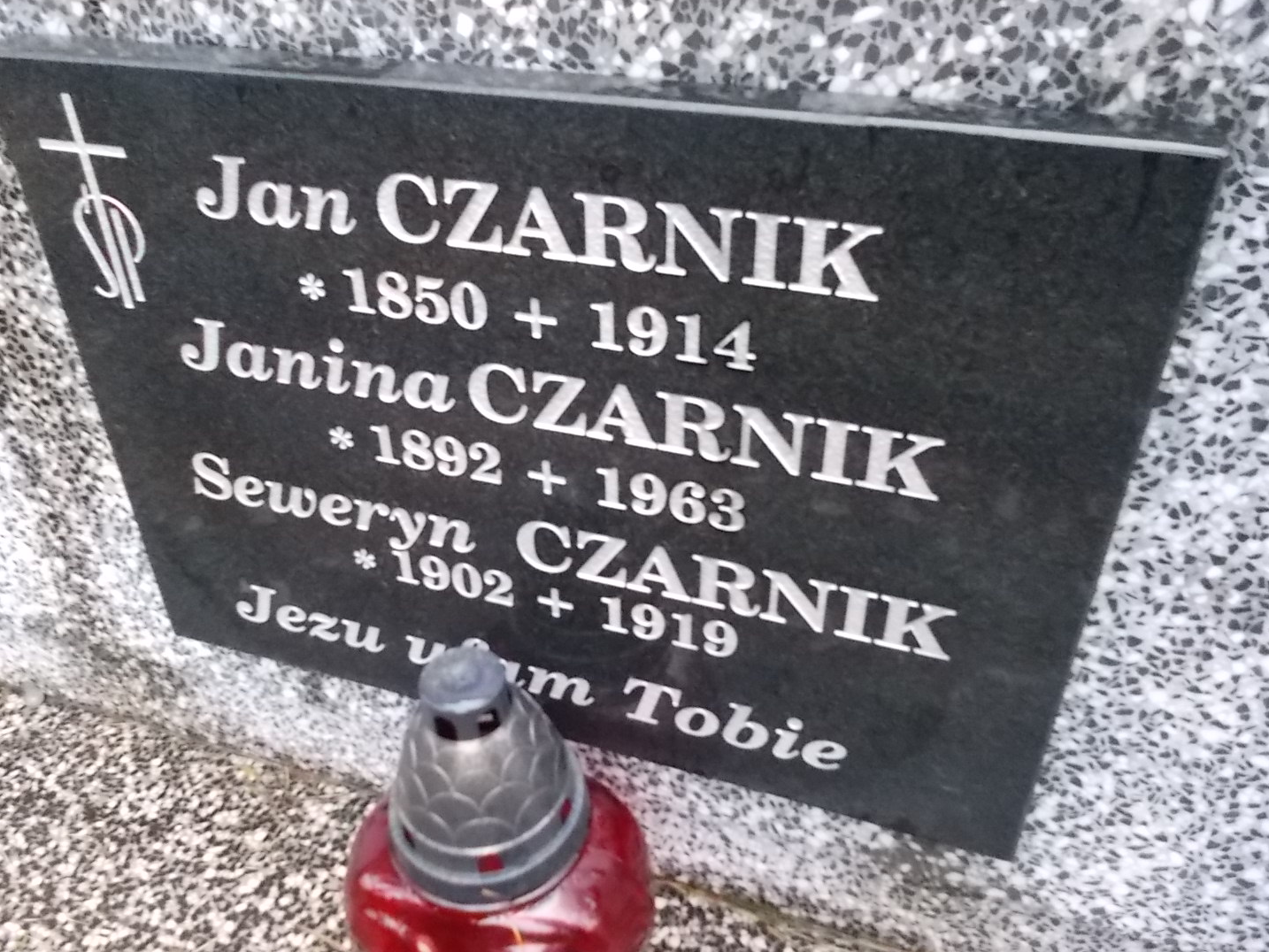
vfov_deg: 48.2
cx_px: 608
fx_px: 1063
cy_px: 464
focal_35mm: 29
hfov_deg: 61.6
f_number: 3.2
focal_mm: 4.6
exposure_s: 1/60
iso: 400
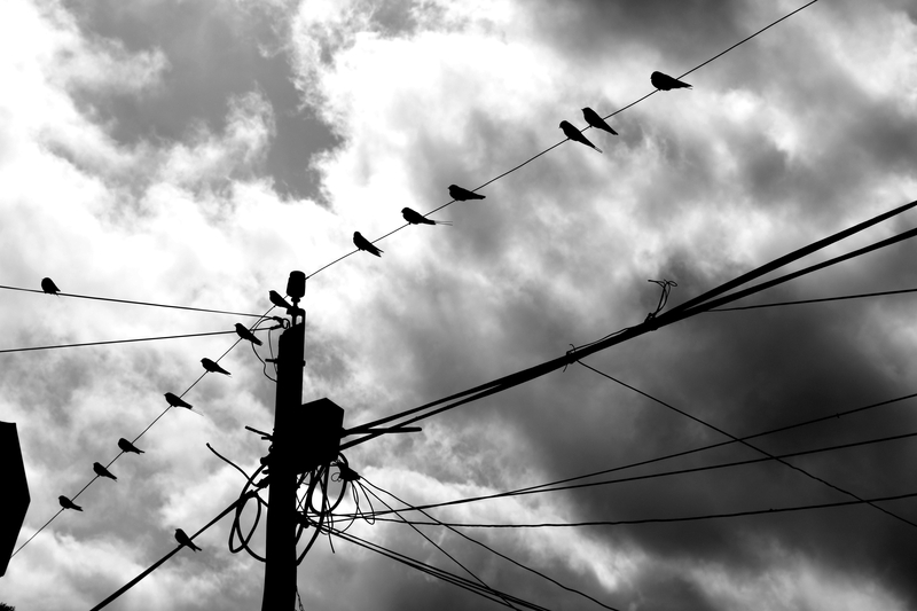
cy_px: 306
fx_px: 1986
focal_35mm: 78
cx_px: 458
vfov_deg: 17.5
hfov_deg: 26.0
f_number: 11
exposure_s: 1/500
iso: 100
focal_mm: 52
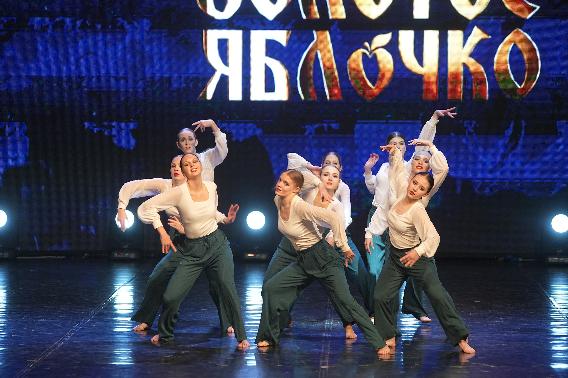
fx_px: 2414
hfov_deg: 13.4
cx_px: 284
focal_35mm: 153
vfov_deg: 9.0
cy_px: 189
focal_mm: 153
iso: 1600
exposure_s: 1/200
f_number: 4
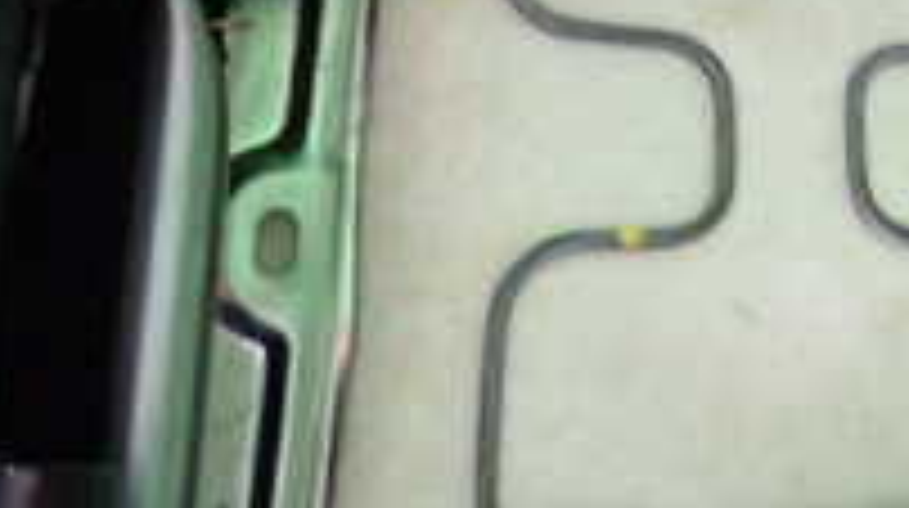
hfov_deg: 23.8
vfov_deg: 13.9
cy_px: -274
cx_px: 1112
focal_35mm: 81
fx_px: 1950
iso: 400
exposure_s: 1/30
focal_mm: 4.5
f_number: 2
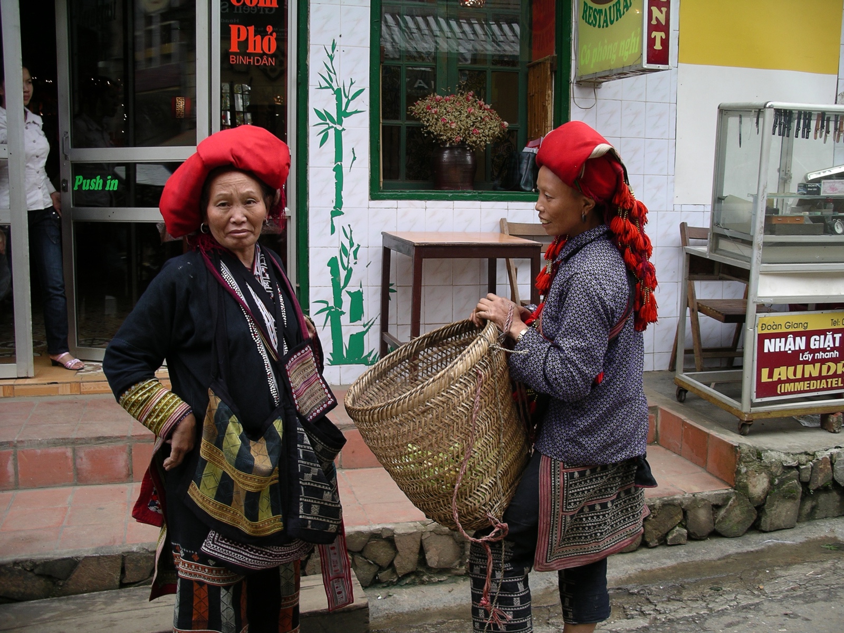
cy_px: 316
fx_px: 902
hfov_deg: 50.1
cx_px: 422
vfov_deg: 38.7
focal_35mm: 37
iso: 64
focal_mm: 7.8
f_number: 2.8
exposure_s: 1/60
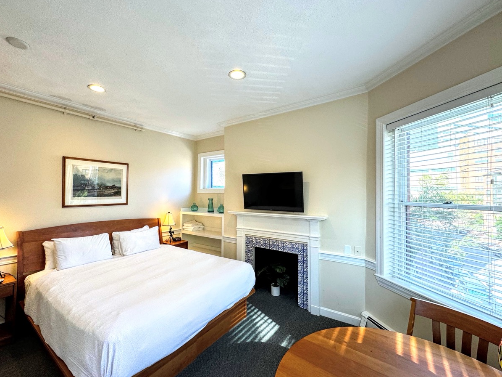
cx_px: 238
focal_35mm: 15
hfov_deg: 98.1
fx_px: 218
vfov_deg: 81.7
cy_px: 190
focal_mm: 2.22
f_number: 2.2
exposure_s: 1/120
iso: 125
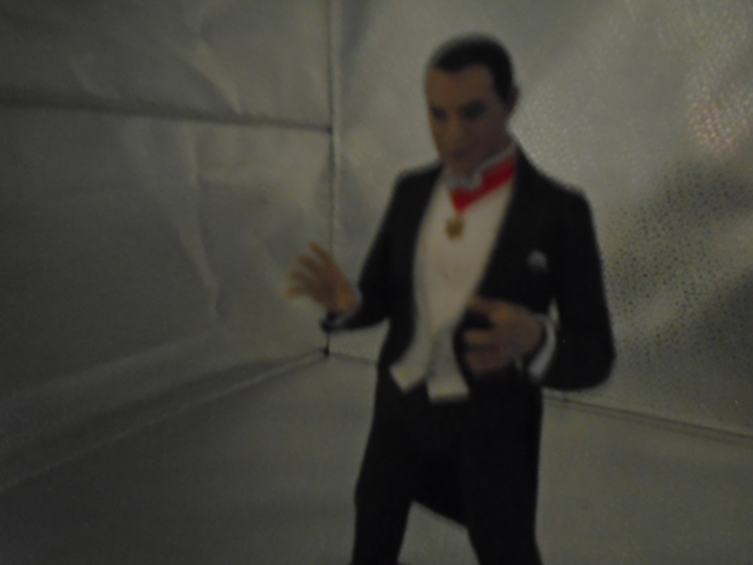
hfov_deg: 67.3
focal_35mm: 26
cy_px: 282
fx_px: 566
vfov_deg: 53.1
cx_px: 376
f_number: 3.2
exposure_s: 1/4
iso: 640
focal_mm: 4.6
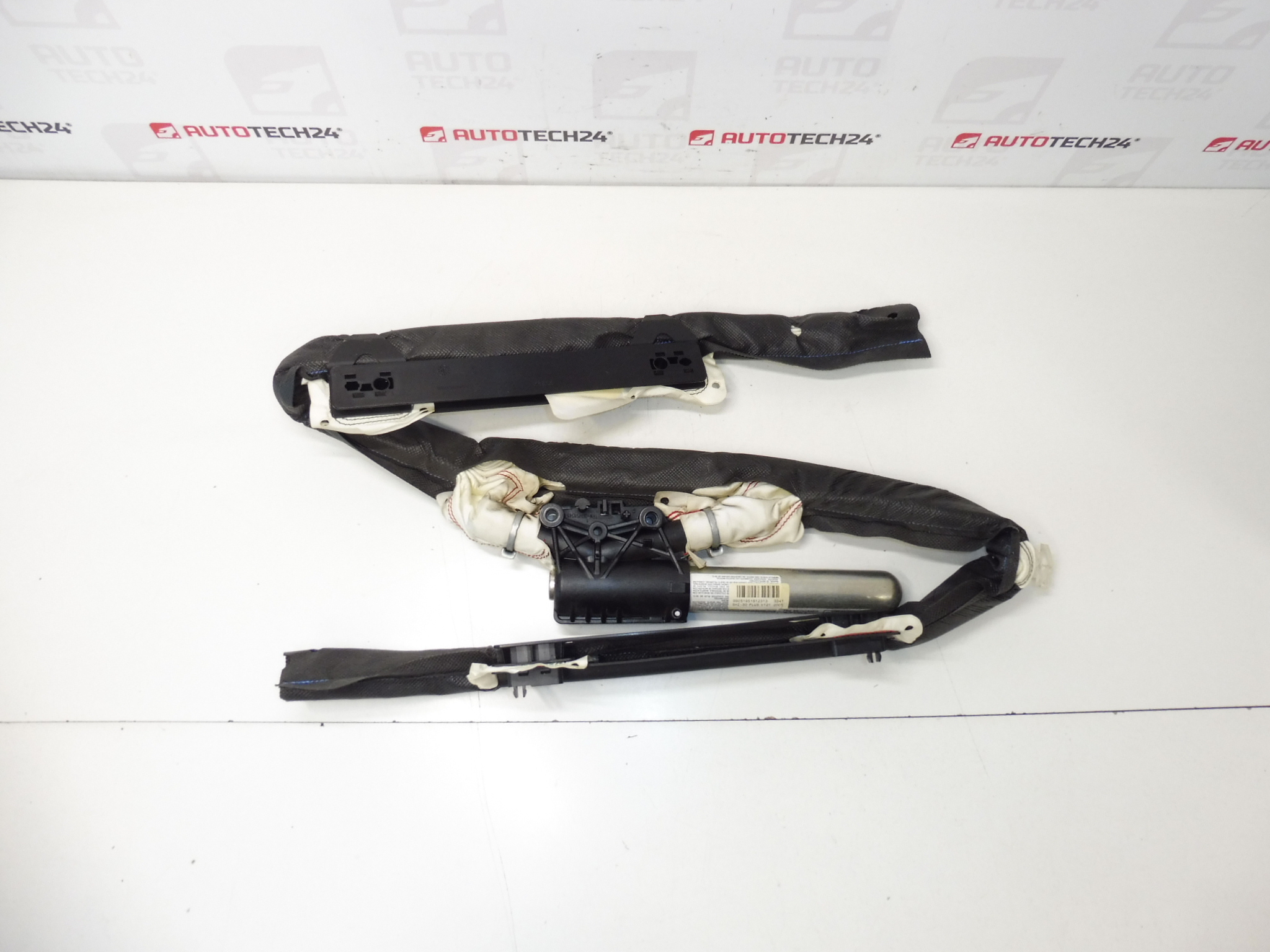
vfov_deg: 56.8
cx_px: 635
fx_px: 881
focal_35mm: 24
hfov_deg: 71.6
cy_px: 476
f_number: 3.5
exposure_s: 1/60
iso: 200
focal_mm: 4.3
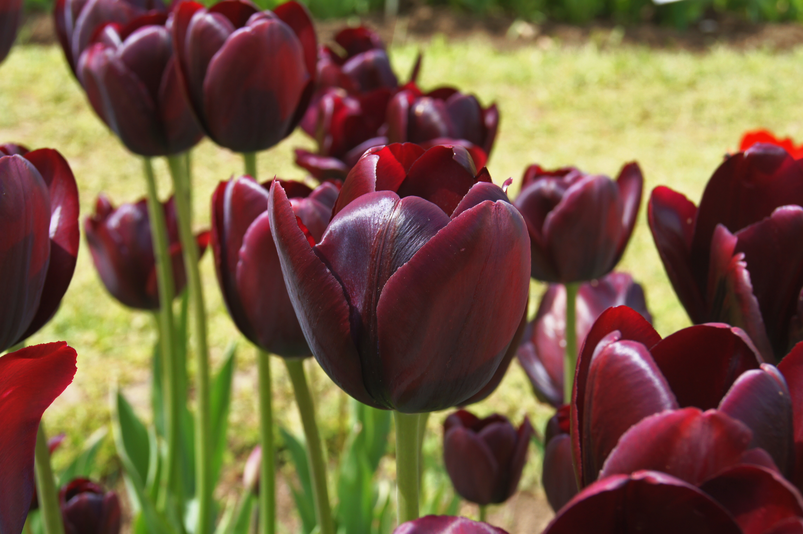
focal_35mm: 68
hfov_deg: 29.9
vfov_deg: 20.1
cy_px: 267
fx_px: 1505
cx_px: 402
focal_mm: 45
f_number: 11
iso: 200
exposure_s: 1/80
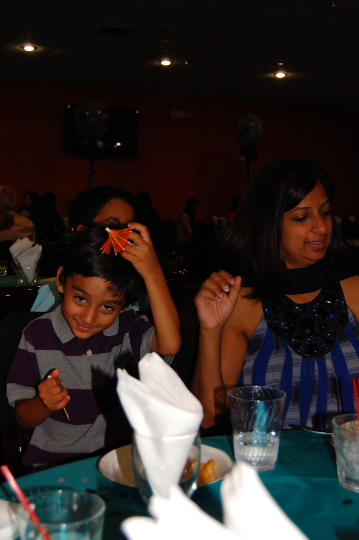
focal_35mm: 46
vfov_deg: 42.4
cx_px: 180
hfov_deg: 28.9
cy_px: 270
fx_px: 697
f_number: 4.5
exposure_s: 1/60
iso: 400
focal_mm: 31
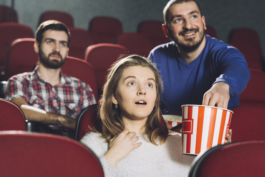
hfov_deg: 23.9
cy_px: 88
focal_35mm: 85
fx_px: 626
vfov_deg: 16.1
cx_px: 132
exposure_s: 1/160
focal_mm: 85
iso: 400
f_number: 4.5
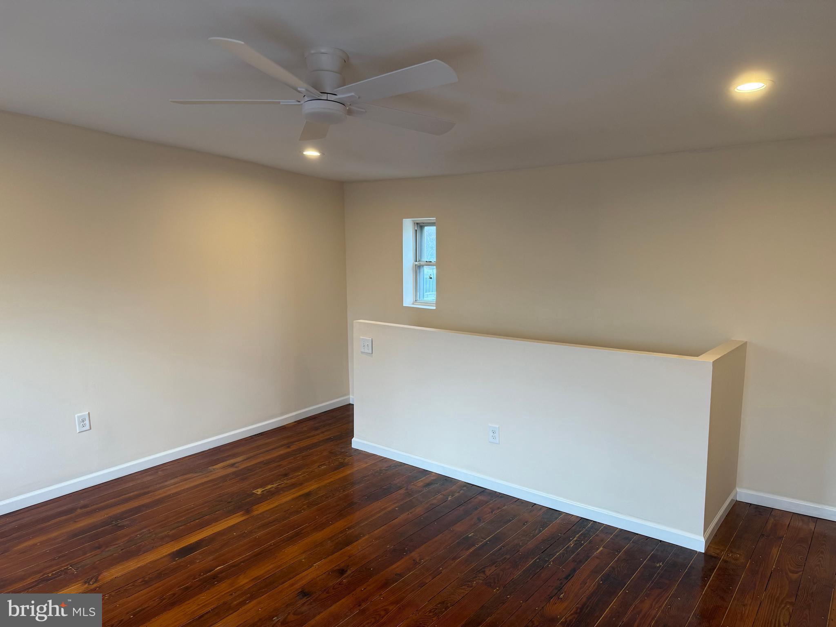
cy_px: 314
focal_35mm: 24
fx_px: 580
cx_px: 418
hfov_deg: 71.6
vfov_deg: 56.8
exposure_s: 1/120
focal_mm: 6.76
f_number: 1.78
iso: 125
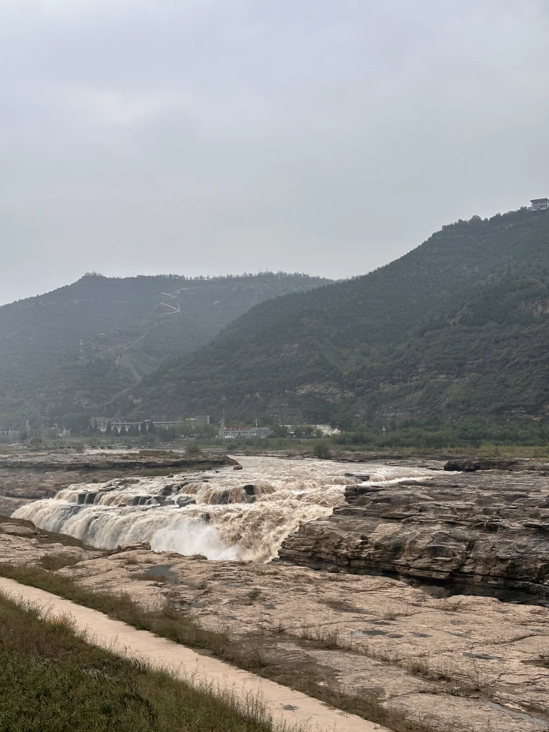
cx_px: 274
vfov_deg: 39.7
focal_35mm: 48
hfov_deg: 30.3
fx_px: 1015
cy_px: 366
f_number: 1.78
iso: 64
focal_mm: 6.86
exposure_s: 1/1815
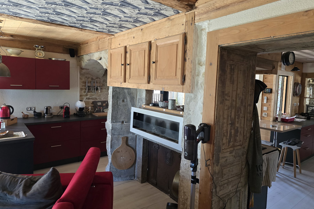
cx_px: 157
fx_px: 209
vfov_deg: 53.1
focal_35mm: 24
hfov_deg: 73.7
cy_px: 96
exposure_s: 1/120
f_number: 1.7
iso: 640
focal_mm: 6.3
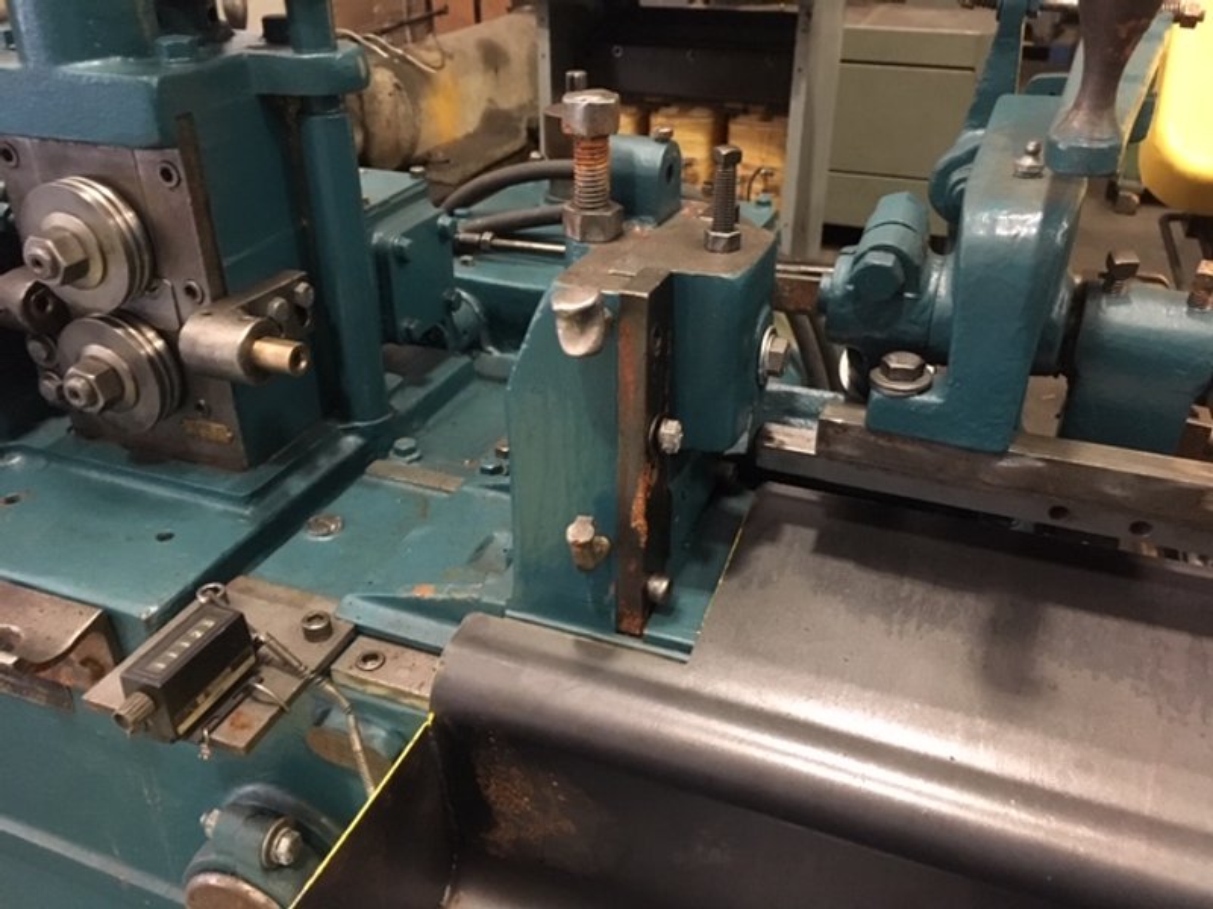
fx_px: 1016
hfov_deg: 61.7
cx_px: 606
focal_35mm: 29
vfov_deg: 48.2
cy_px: 454
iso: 320
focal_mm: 4.15
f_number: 2.2
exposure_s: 1/15
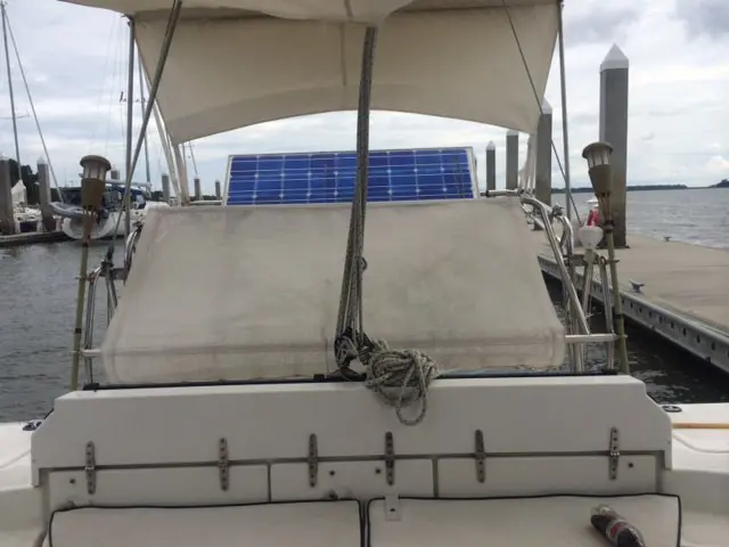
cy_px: 274
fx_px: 632
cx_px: 364
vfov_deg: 46.8
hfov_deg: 60.0
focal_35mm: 30
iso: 40
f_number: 2.2
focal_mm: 4.12
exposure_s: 1/3425
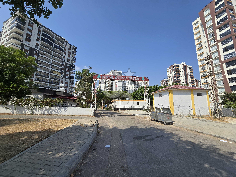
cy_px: 88
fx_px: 89
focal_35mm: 13
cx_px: 118
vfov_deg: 89.9
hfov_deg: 106.2
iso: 50
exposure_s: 1/2797
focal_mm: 2.2
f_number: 2.2
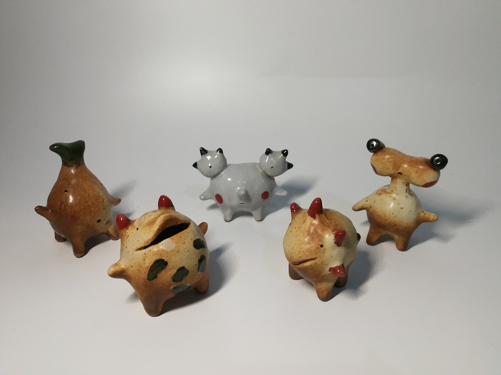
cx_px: 250
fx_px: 391
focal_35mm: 27
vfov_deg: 51.4
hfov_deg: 65.3
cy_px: 188
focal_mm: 3.95
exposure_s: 1/40
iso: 160
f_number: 1.8
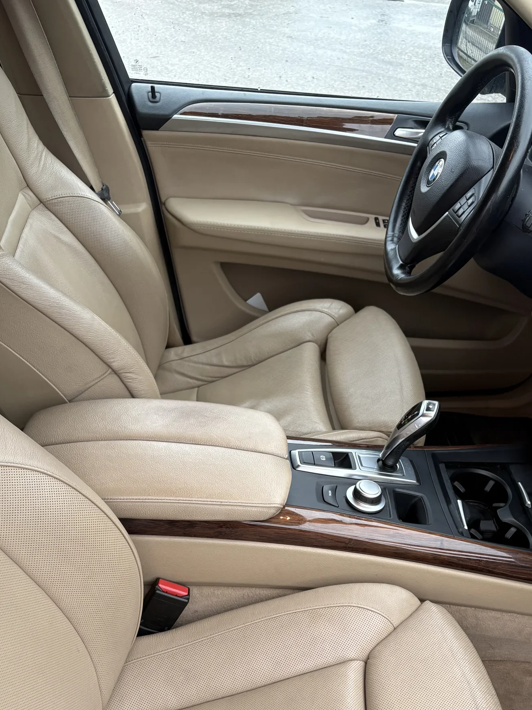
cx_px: 306
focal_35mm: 38
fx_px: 779
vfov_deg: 47.5
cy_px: 515
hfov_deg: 37.6
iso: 100
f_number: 1.6
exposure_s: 1/121
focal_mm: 5.96
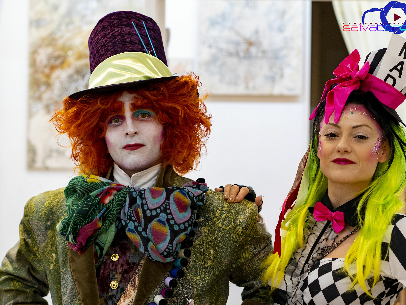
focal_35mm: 139
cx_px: 221
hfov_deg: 14.2
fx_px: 1625
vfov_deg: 10.7
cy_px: 153
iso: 1250
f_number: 2.8
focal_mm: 85
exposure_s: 1/160
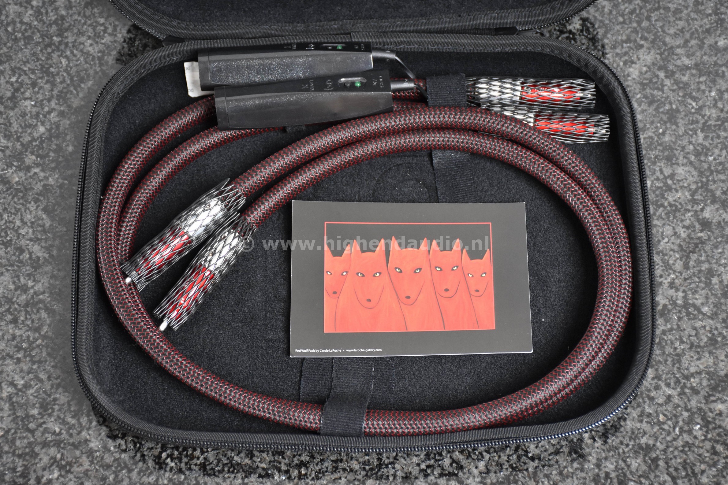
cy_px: 242
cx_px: 364
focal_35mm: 84
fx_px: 1699
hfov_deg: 24.2
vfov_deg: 16.3
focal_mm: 56
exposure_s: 1/60
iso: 1400
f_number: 4.8
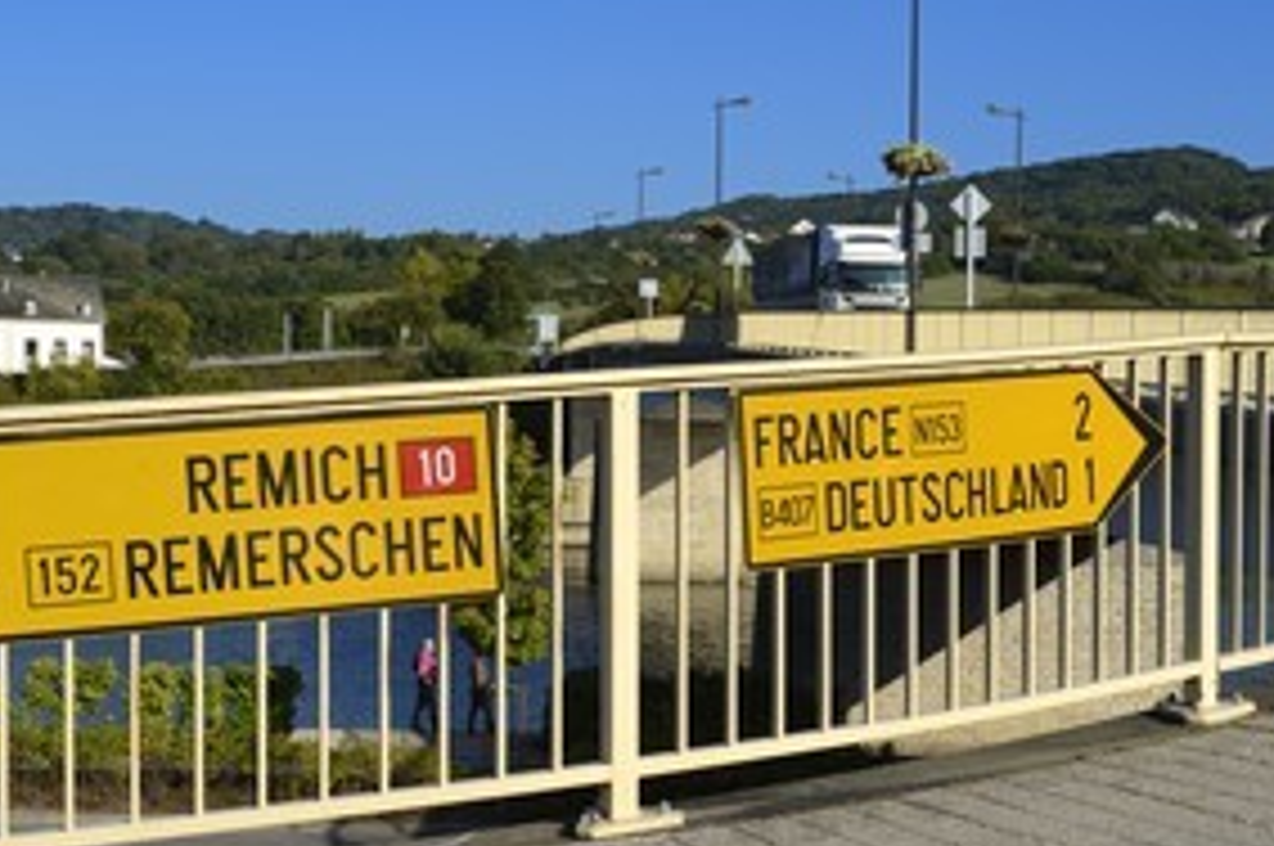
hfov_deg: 37.8
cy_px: 364
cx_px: 428
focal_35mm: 52
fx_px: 1838
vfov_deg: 25.9
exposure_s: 1/400
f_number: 10
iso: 200
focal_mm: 35
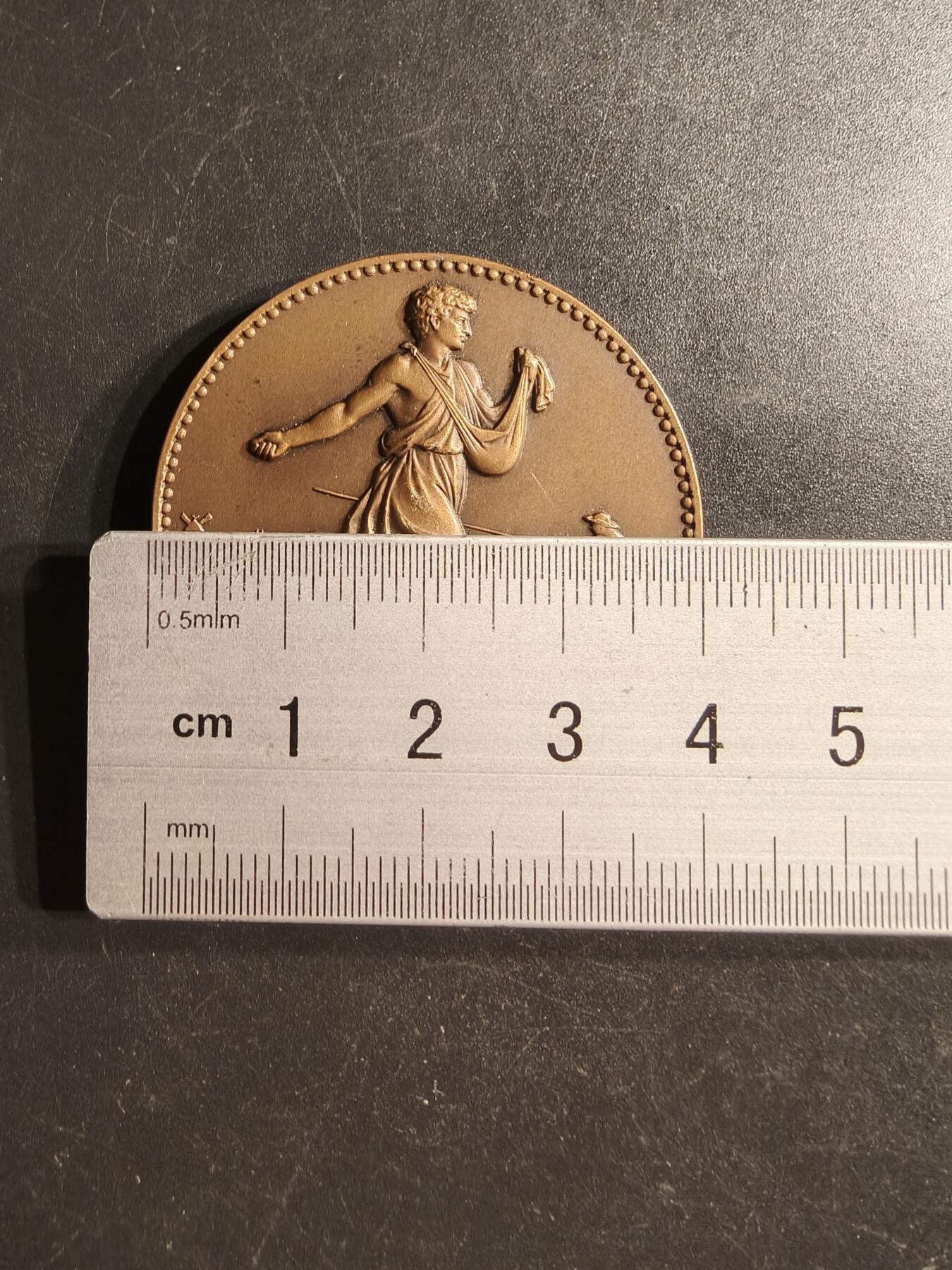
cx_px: 476
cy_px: 635
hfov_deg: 58.9
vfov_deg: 73.9
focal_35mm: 23
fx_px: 843
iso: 160
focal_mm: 2.32
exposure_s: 1/50
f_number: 2
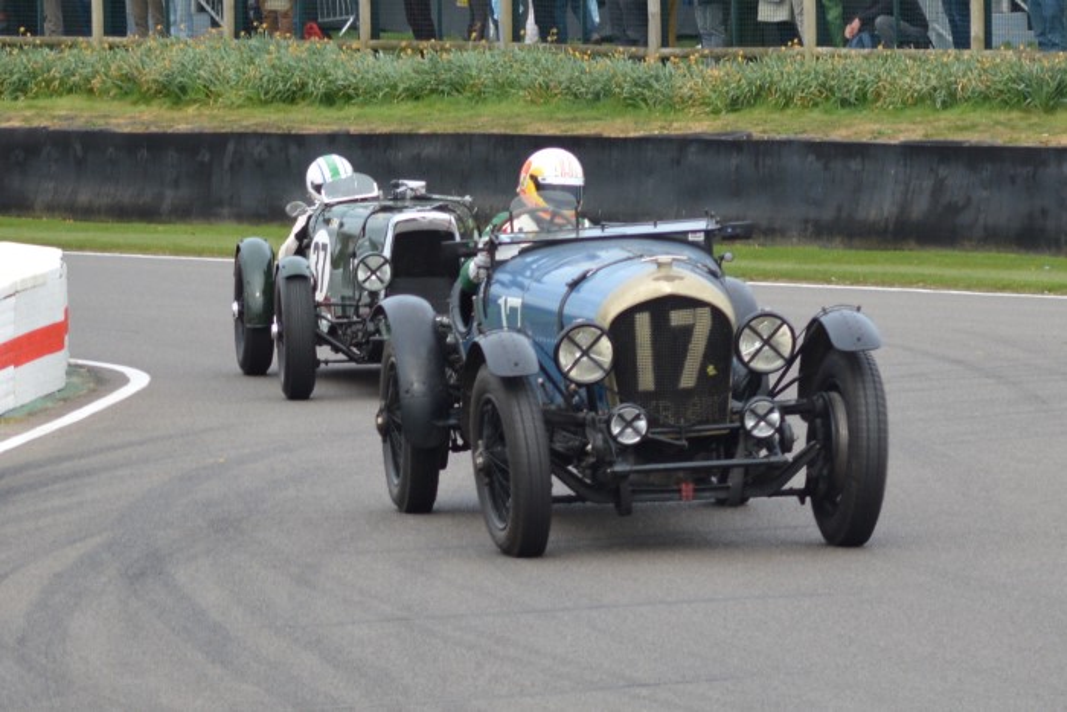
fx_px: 3113
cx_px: 534
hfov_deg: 19.5
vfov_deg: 13.0
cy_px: 356
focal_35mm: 105
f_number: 7.1
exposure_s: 1/500
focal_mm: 70
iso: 400
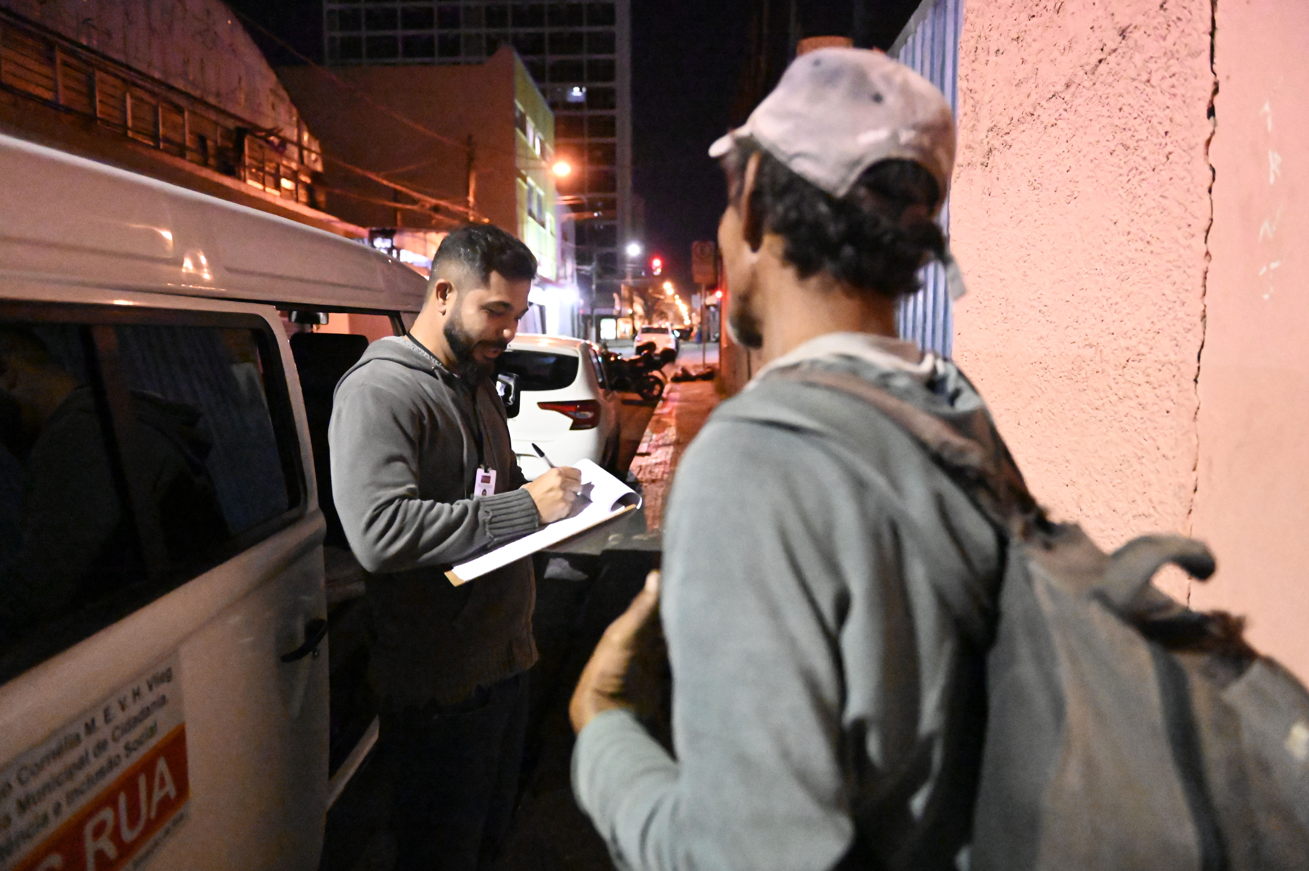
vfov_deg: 53.1
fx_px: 872
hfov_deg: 73.8
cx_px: 654
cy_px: 436
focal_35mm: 24
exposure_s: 1/640
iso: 64508
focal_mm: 24
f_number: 2.8
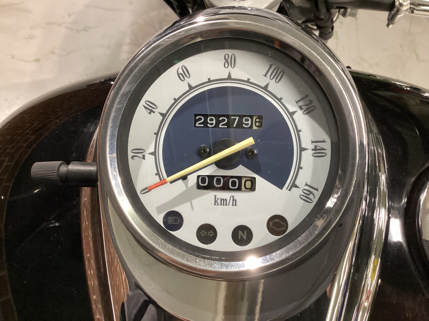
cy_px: 160
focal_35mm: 31
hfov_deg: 58.4
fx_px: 384
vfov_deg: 45.4
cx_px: 214
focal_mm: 3.3
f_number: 2.4
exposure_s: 1/60
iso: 320
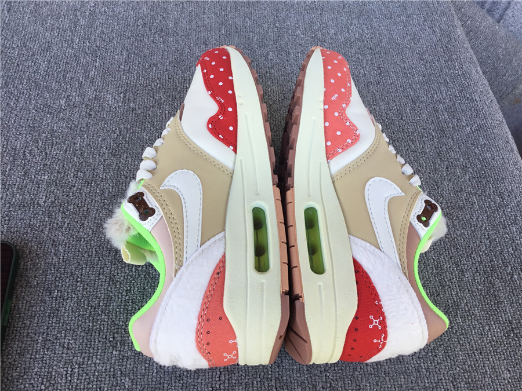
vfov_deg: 45.4
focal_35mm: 31
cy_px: 196
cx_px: 261
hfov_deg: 58.4
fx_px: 467
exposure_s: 1/126
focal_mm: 3.3
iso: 25
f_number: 2.4
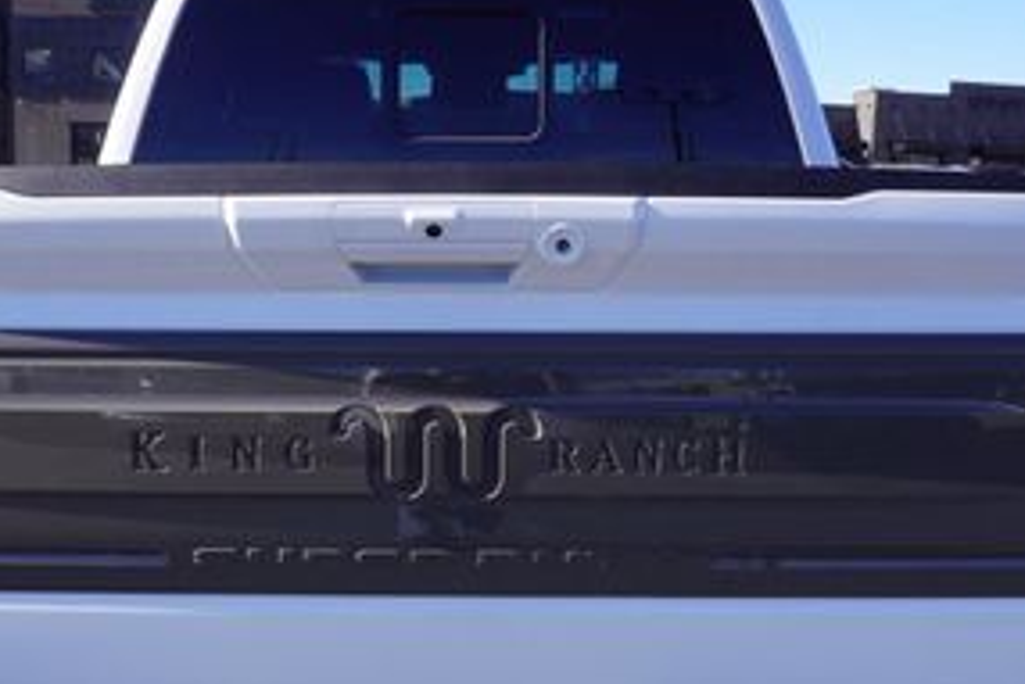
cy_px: 555
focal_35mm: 57
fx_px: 1627
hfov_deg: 34.9
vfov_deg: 23.4
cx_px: 452
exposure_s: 1/125
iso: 100
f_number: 9
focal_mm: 17
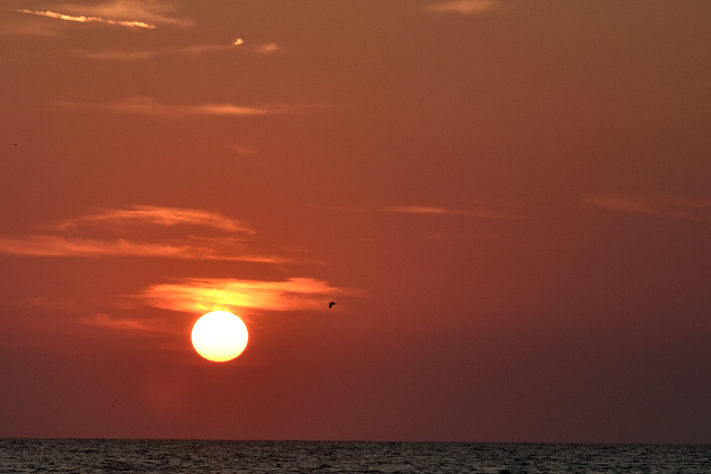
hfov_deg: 6.7
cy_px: 362
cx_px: 183
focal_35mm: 307
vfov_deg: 4.5
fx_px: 6065
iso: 1000
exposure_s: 1/2500
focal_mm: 120
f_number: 7.1
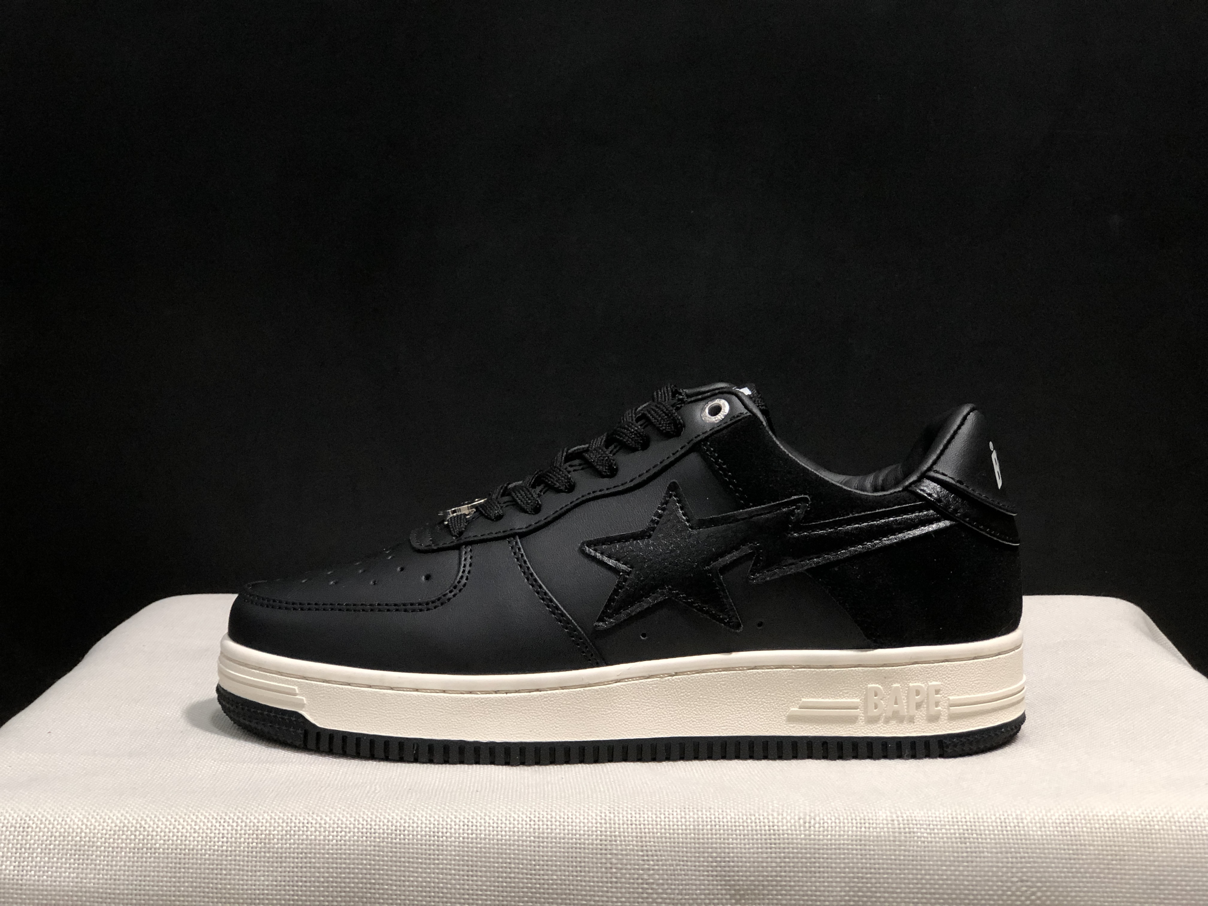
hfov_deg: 33.8
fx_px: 1989
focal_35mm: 57
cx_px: 604
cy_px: 453
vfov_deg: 25.7
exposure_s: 1/30
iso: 125
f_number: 2.8
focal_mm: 6.6
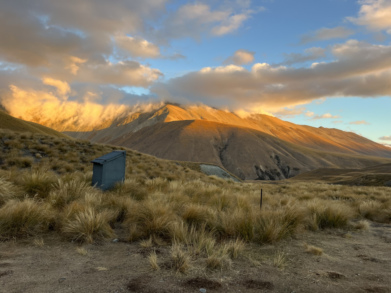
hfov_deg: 67.3
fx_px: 294
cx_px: 196
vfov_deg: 53.1
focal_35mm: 26
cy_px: 146
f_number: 1.6
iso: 50
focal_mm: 5.1
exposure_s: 1/583
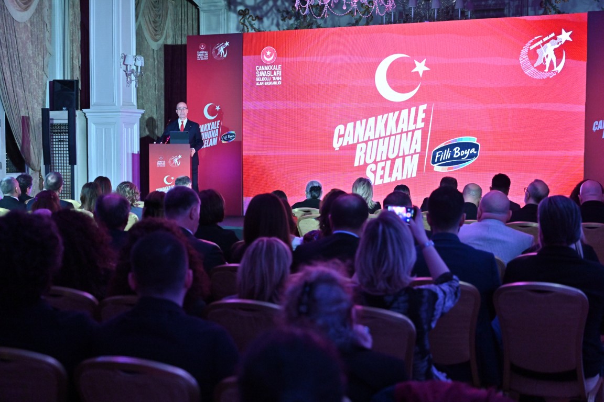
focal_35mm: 50
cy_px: 201
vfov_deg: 27.0
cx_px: 302
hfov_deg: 39.6
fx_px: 839
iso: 2000
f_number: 4
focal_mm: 50
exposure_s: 1/160
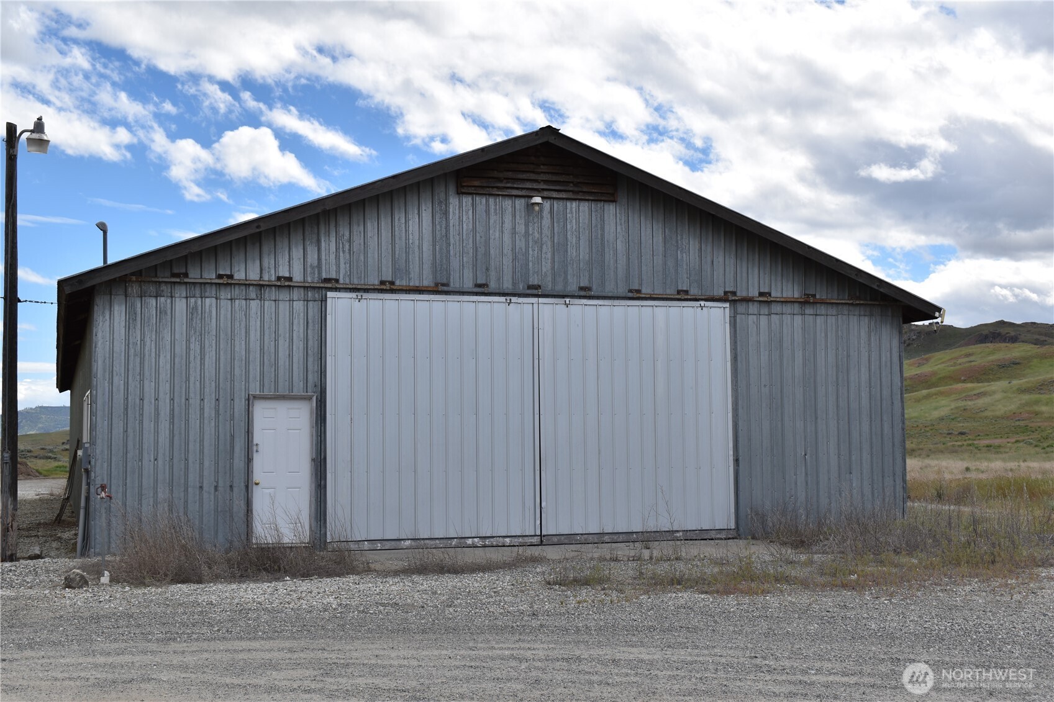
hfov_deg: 42.3
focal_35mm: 46
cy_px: 351
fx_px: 1361
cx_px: 527
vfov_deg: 28.9
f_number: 9
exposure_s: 1/320
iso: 100
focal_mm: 31
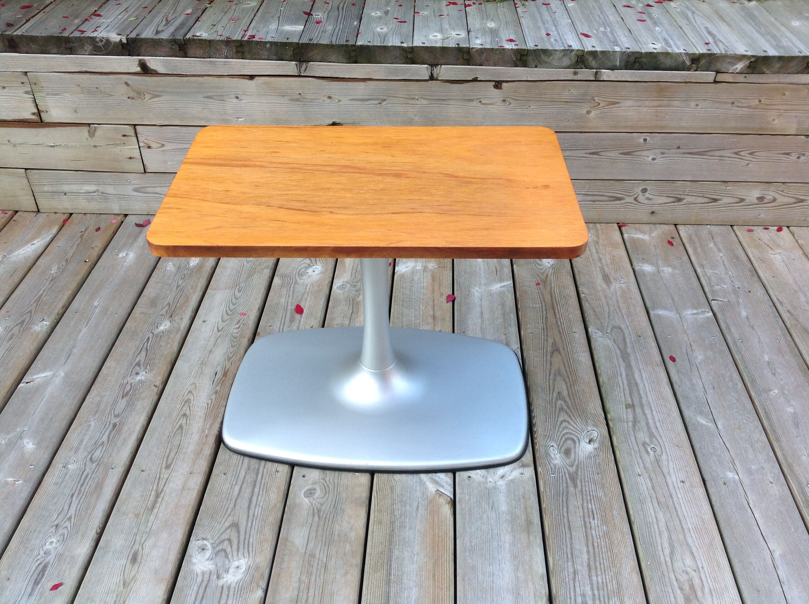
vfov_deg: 40.6
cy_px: 302
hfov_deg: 52.7
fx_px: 817
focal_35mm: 35
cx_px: 404
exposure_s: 1/120
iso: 50
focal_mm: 4.28
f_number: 2.4
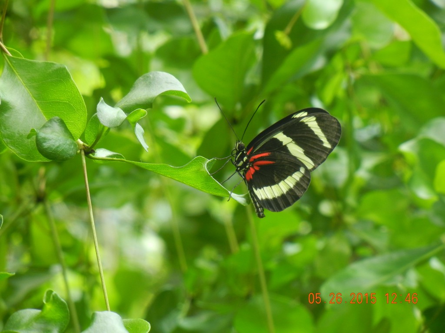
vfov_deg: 5.7
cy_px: 166
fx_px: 3368
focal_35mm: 262
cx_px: 222
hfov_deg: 7.6
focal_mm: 47.2
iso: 319
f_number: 5.1
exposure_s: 1/60
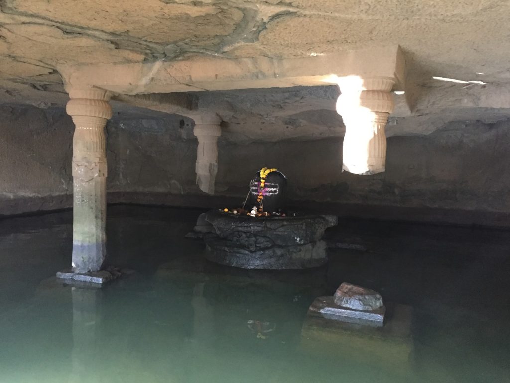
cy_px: 192
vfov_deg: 48.2
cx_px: 255
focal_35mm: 29
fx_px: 427
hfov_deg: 61.7
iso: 320
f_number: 2.2
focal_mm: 4.15
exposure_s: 1/17
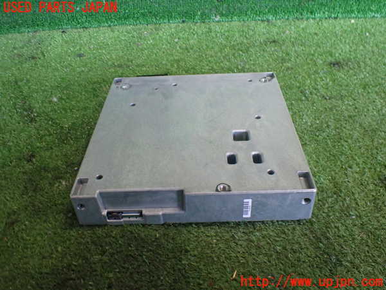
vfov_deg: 46.8
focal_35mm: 30
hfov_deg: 60.0
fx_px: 335
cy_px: 145
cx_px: 193
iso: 640
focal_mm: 5.4
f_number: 2.3
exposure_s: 1/125
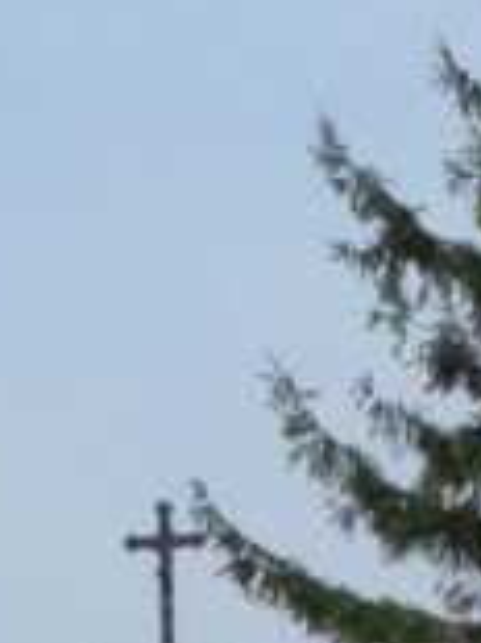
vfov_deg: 7.4
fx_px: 4787
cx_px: 738
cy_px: 1174
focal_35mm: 258
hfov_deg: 5.7
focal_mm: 6.9
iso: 100
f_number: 6.3
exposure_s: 1/500
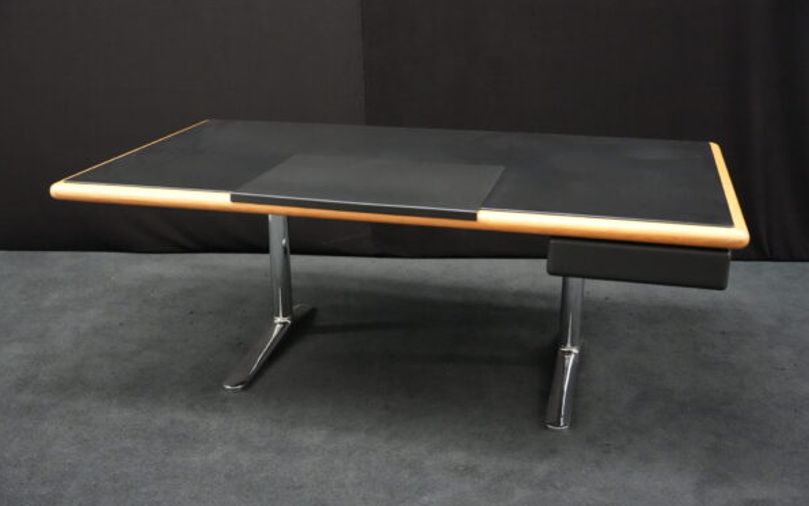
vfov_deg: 32.0
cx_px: 404
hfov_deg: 49.3
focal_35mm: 40
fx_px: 882
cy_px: 255
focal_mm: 39
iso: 12800
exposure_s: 1/100
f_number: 4
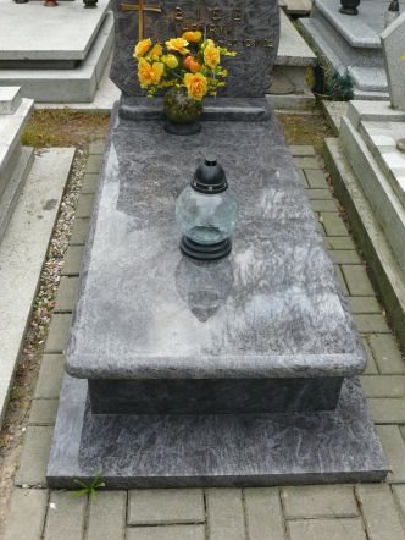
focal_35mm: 38
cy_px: 252
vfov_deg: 48.9
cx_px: 192
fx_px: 592
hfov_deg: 37.7
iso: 100
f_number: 5.6
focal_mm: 7.4
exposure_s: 1/200
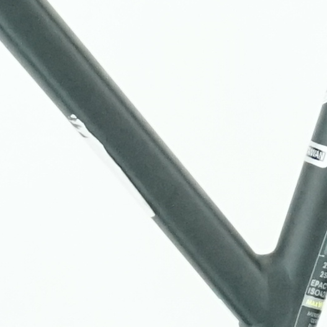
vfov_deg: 2.7
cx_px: -36
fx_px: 6925
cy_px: 143
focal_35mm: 648
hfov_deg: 2.7
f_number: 5.6
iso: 3200
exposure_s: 1/200
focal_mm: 67
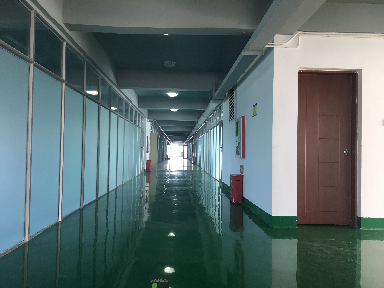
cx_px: 192
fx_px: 322
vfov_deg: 48.2
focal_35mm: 29
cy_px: 144
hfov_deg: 61.7
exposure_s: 1/33
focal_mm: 4.15
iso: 64
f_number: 2.2
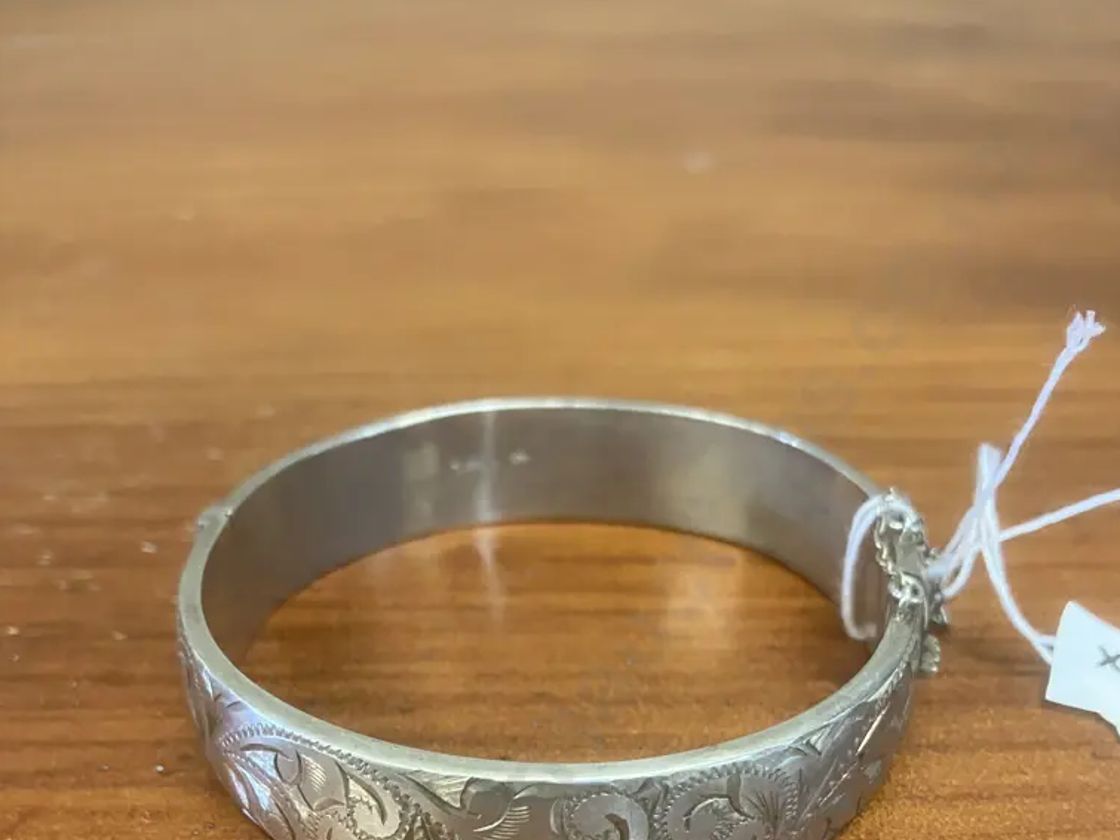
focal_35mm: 38
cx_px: 561
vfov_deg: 35.6
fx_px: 1229
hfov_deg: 49.0
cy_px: 749
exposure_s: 1/50
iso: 250
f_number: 1.8
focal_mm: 3.99
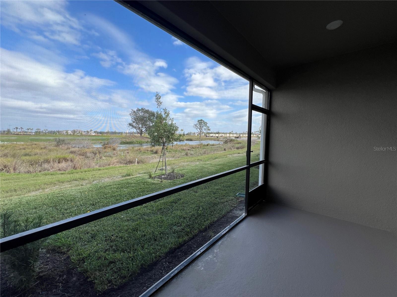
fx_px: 149
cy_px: 148
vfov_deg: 89.9
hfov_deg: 106.2
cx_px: 198
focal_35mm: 13
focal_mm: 1.57
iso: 32
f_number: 1.8
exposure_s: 1/605
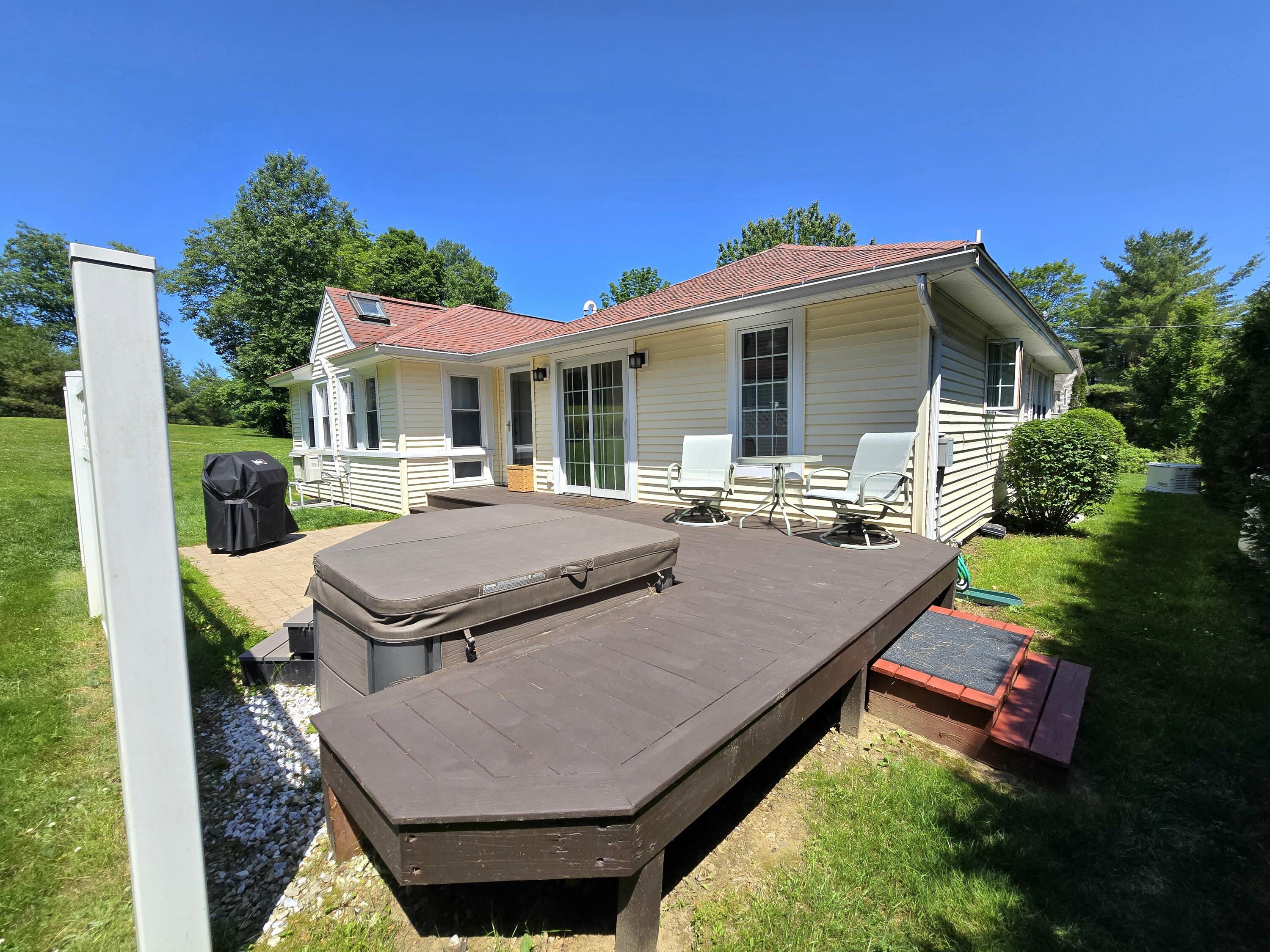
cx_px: 635
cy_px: 476
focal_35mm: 13
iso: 50
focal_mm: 2.2
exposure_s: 1/2500
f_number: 2.2
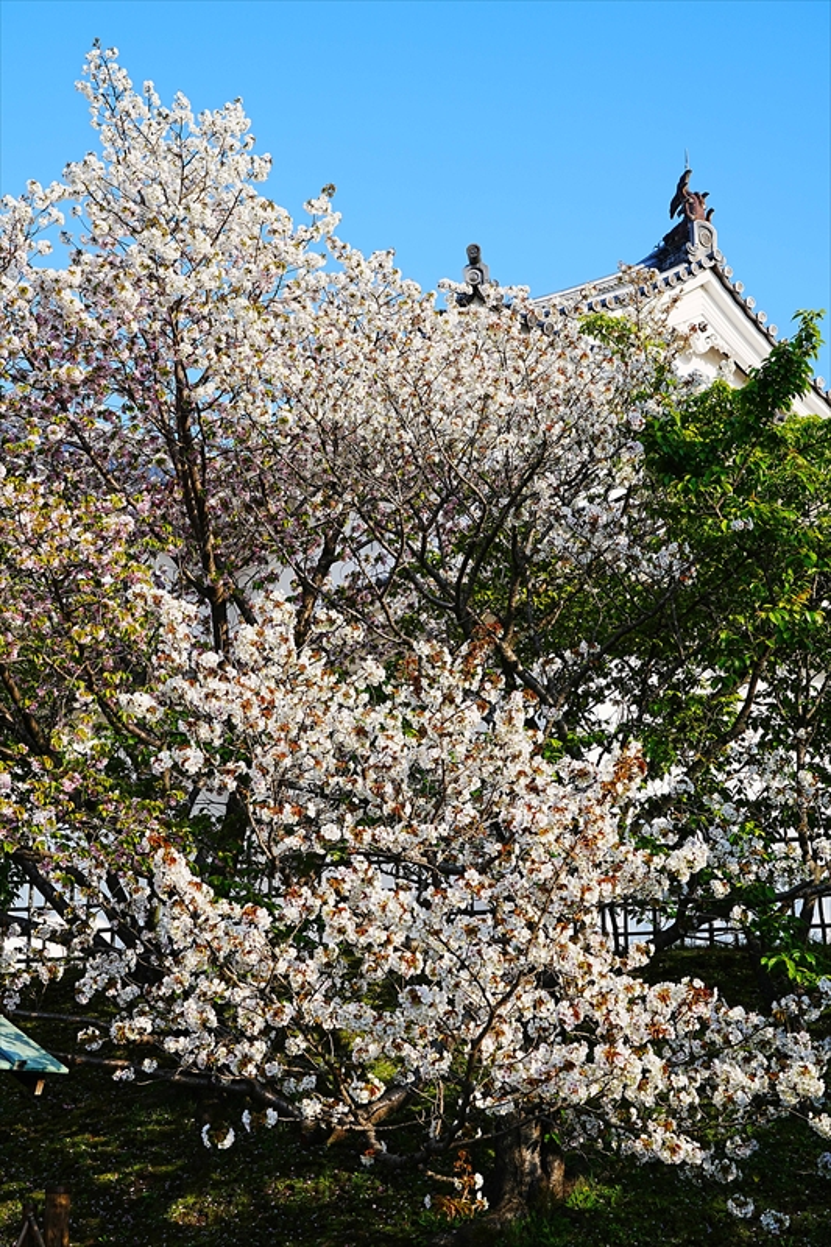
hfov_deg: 28.1
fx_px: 1663
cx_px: 416
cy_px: 624
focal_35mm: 48
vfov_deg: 41.1
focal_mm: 48
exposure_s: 1/200
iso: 100
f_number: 8
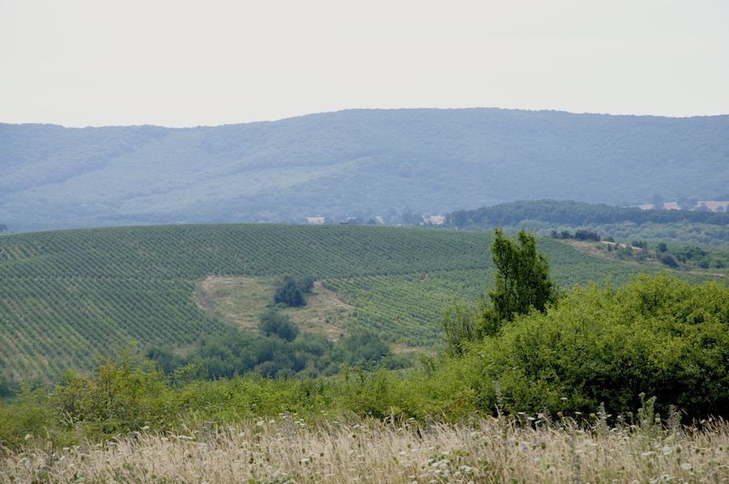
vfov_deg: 8.7
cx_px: 364
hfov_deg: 13.1
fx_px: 3186
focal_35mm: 158
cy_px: 242
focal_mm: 105
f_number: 9
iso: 200
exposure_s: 1/320
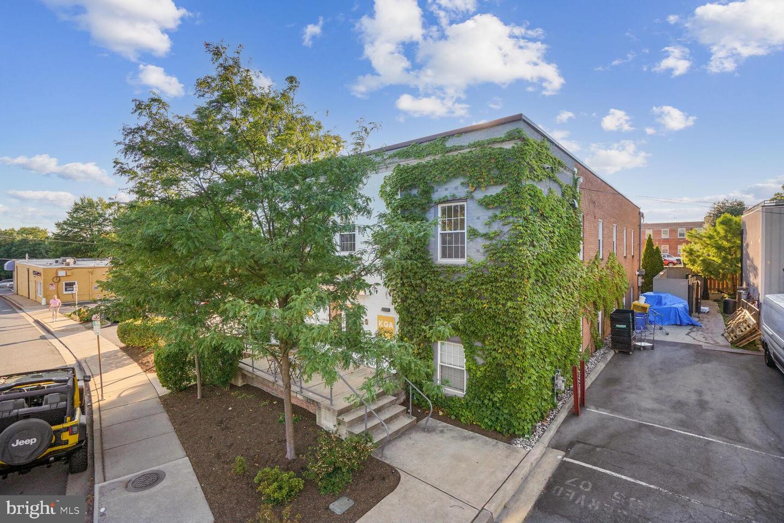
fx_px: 348
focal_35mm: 16
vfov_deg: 73.7
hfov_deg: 96.7
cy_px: 262
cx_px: 392
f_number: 9
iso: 640
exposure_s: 1/400
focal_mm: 16
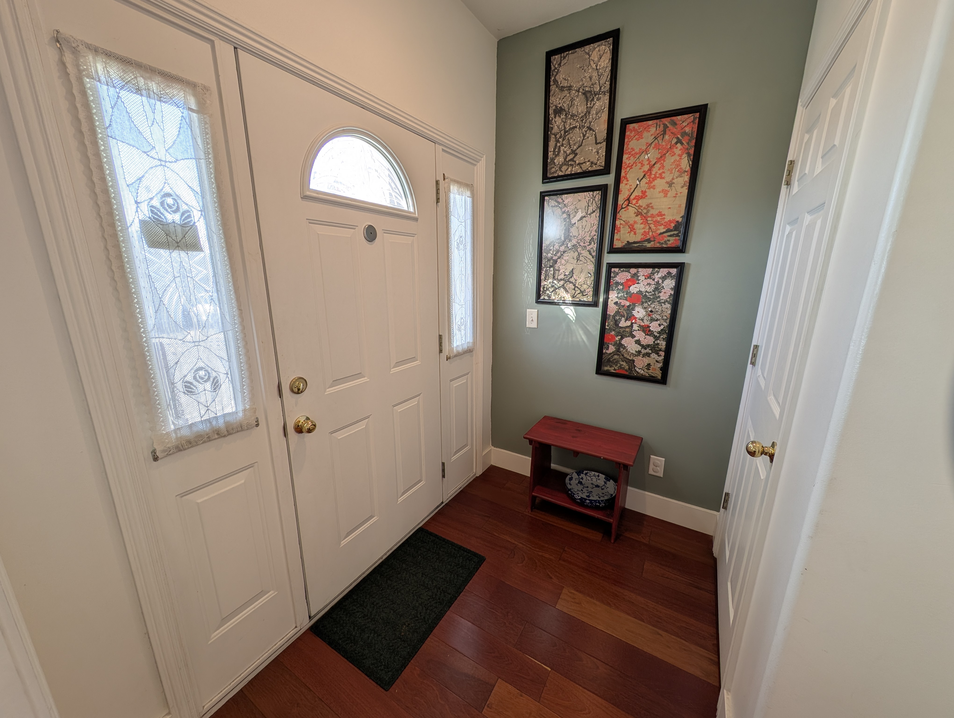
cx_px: 477
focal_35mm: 12
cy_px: 359
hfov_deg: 110.5
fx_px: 331
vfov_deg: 94.6
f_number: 1.95
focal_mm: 2.23
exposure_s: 1/120
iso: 52
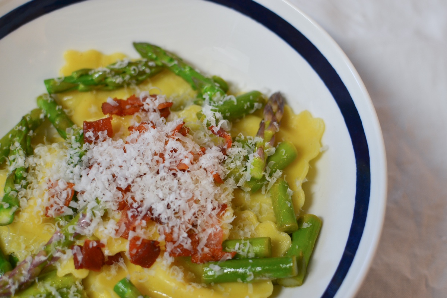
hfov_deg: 37.9
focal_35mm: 52
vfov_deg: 25.8
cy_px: 149
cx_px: 224
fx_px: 652
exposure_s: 1/60
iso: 400
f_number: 2.8
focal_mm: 35
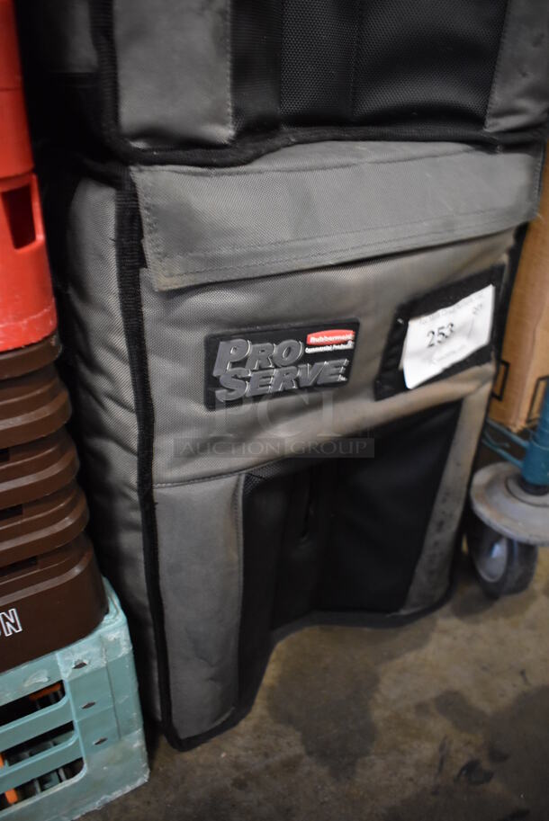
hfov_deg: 48.0
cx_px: 274
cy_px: 410
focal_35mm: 27
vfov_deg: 67.3
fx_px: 617
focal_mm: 18
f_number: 3.5
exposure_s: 1/30
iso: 2500
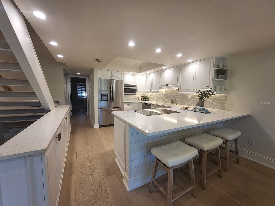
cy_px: 103
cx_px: 138
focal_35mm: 13
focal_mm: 1.13
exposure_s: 1/60
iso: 50
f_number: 2.2
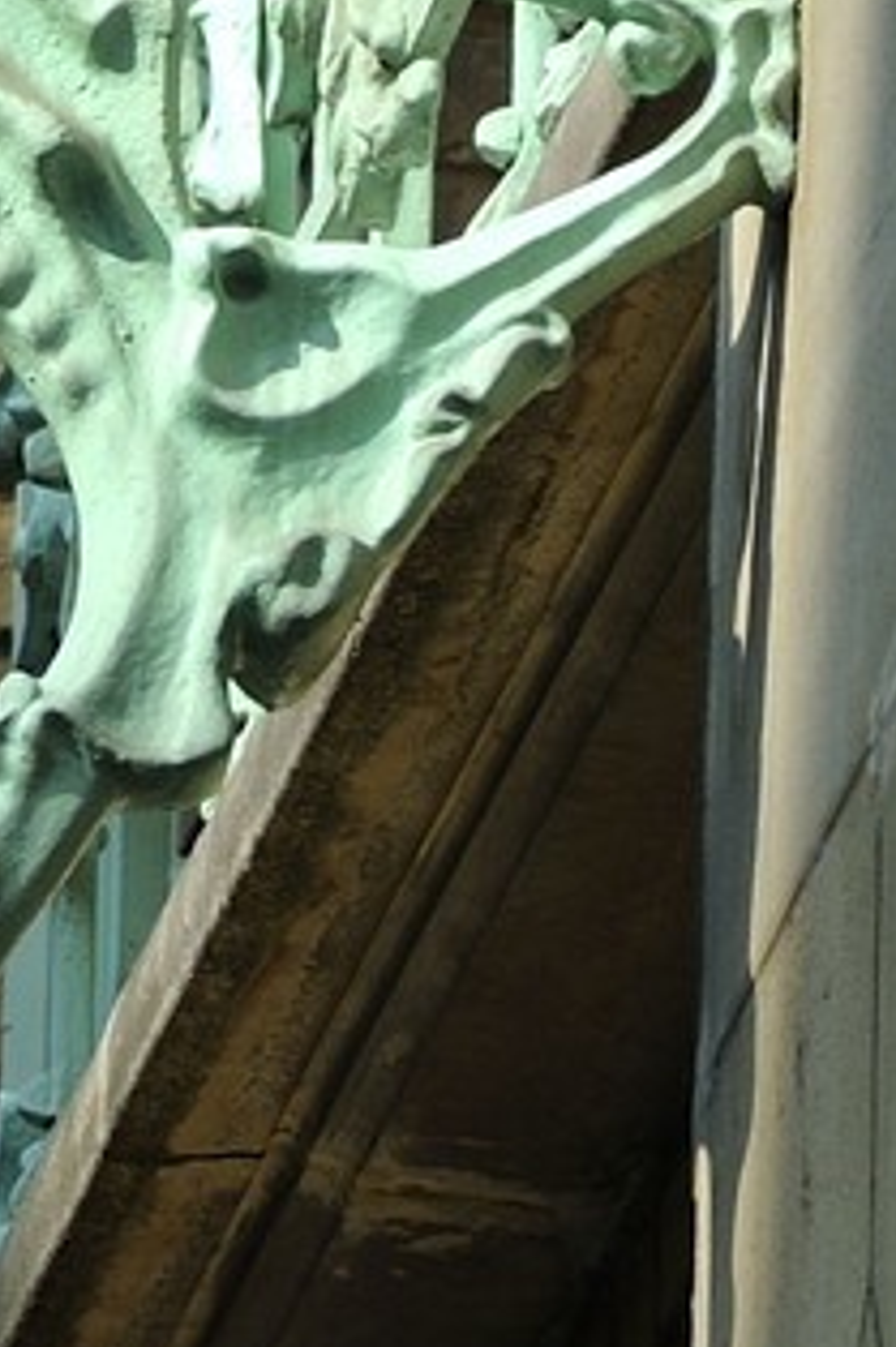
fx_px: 38119
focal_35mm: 1020
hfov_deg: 1.3
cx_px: -1290
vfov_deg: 2.0
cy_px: -1677
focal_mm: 200
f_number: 11
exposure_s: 1/160
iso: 200
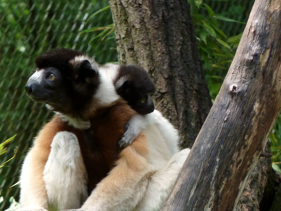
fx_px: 3807
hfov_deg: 4.2
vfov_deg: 3.2
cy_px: 106
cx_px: 140
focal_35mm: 469
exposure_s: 1/80
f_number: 4.9
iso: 200
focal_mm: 49.2
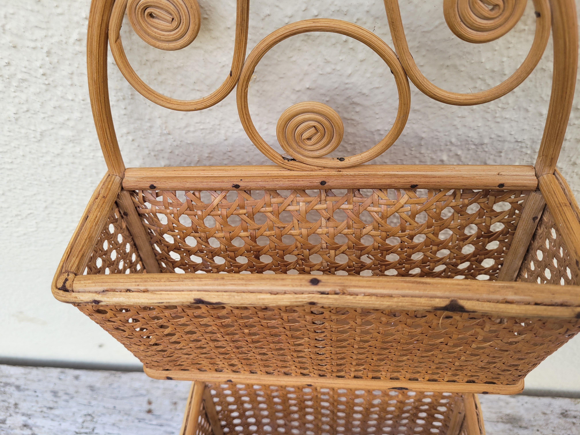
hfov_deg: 67.3
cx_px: 290
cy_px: 218
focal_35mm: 26
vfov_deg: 53.1
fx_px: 436
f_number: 1.8
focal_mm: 5.4
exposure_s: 1/445
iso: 40
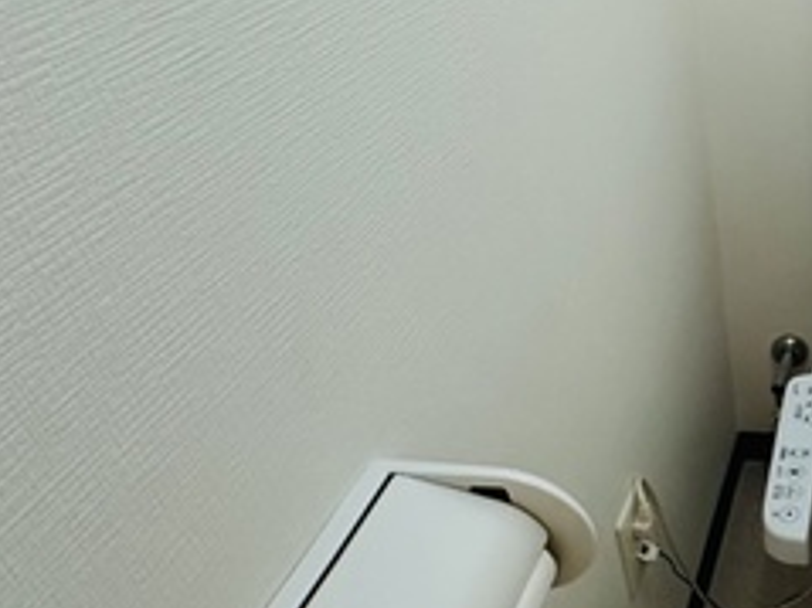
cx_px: 955
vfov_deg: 35.0
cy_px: 246
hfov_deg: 36.4
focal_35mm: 41
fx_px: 961
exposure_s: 1/120
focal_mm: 2.22
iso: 320
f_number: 2.2
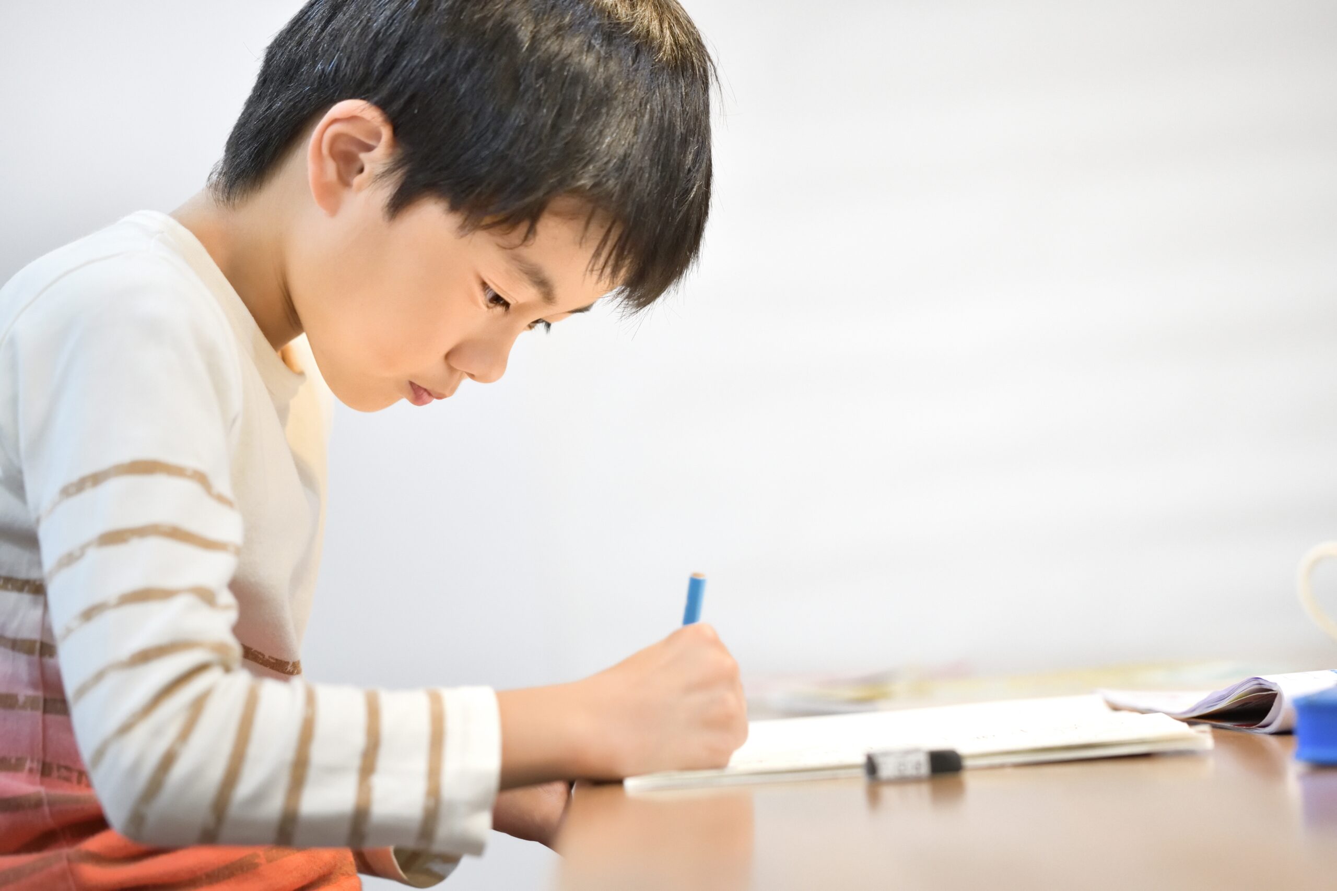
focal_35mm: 105
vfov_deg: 13.0
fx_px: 3900
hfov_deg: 19.5
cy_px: 446
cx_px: 668
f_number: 2.5
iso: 2000
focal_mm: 105
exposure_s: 1/250
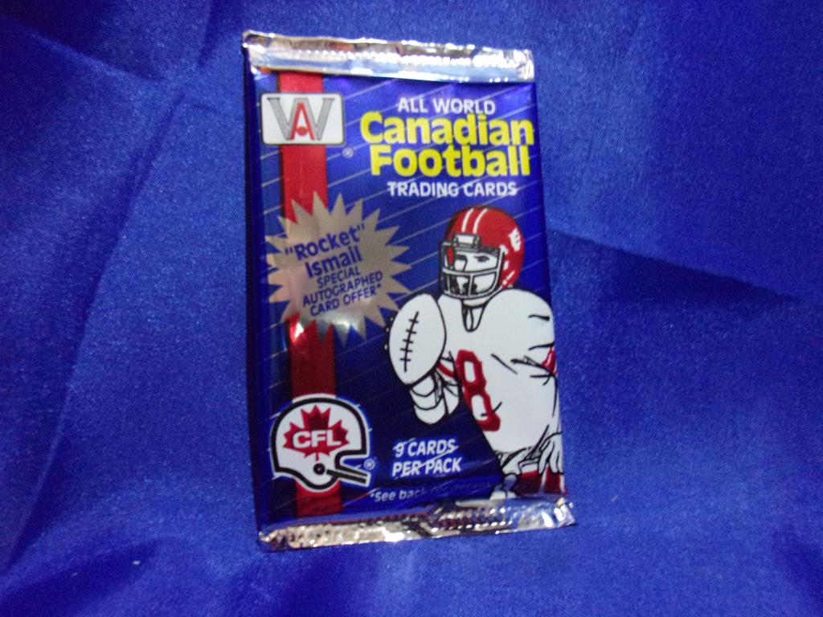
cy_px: 308
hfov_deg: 65.3
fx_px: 642
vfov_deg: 51.4
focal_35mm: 27
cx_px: 412
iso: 800
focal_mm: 4.9
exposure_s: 1/14
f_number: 3
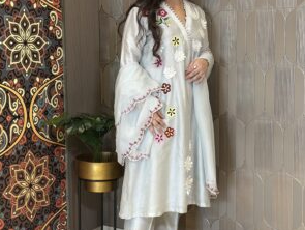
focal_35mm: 65
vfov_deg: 22.6
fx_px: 573
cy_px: 104
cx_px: 152
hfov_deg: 29.8
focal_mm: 6.86
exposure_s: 1/100
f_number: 1.78
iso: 160
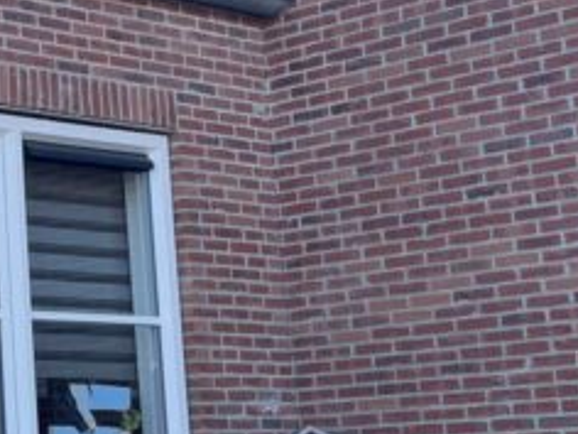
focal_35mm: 113
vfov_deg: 13.1
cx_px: -140
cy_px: 96
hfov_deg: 16.6
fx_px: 1887
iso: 32
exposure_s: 1/569
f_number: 1.6
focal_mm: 4.2
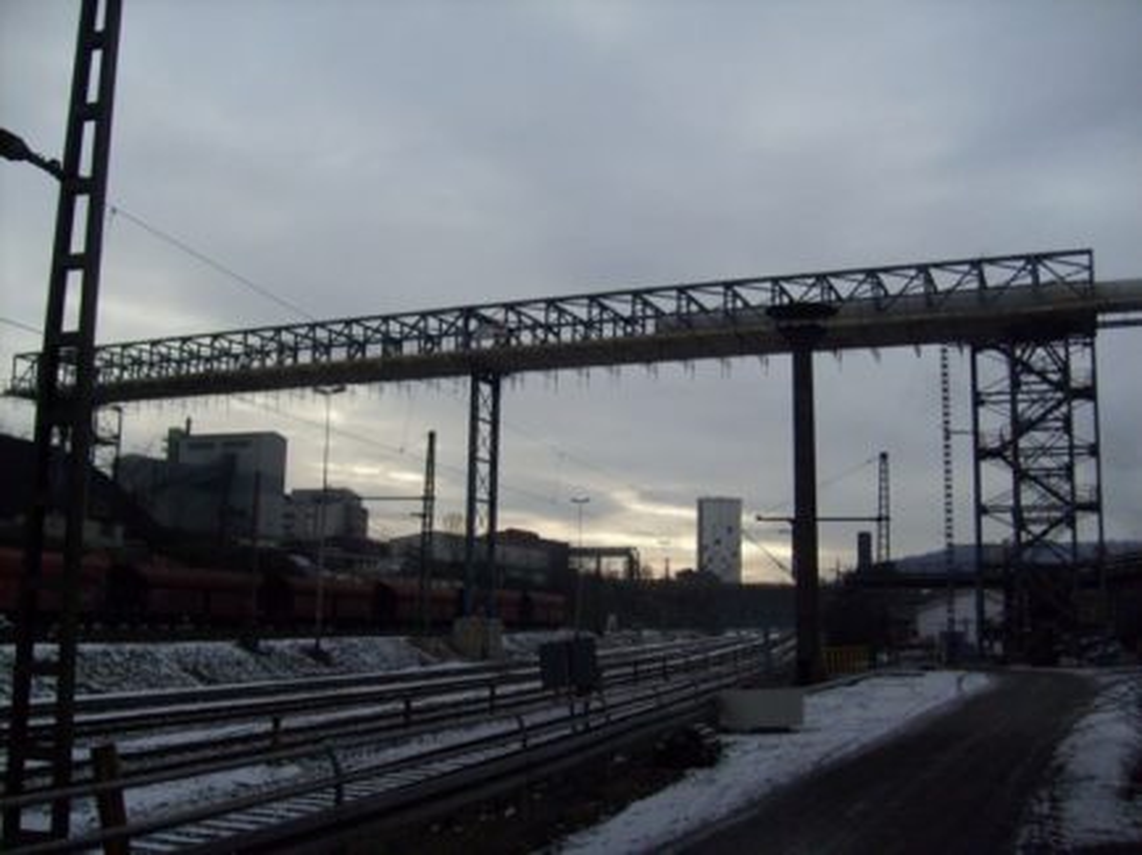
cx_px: 571
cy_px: 428
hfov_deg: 52.7
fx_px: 1154
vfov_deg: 40.7
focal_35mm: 35
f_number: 7.1
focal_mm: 5.8
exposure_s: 1/180
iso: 80
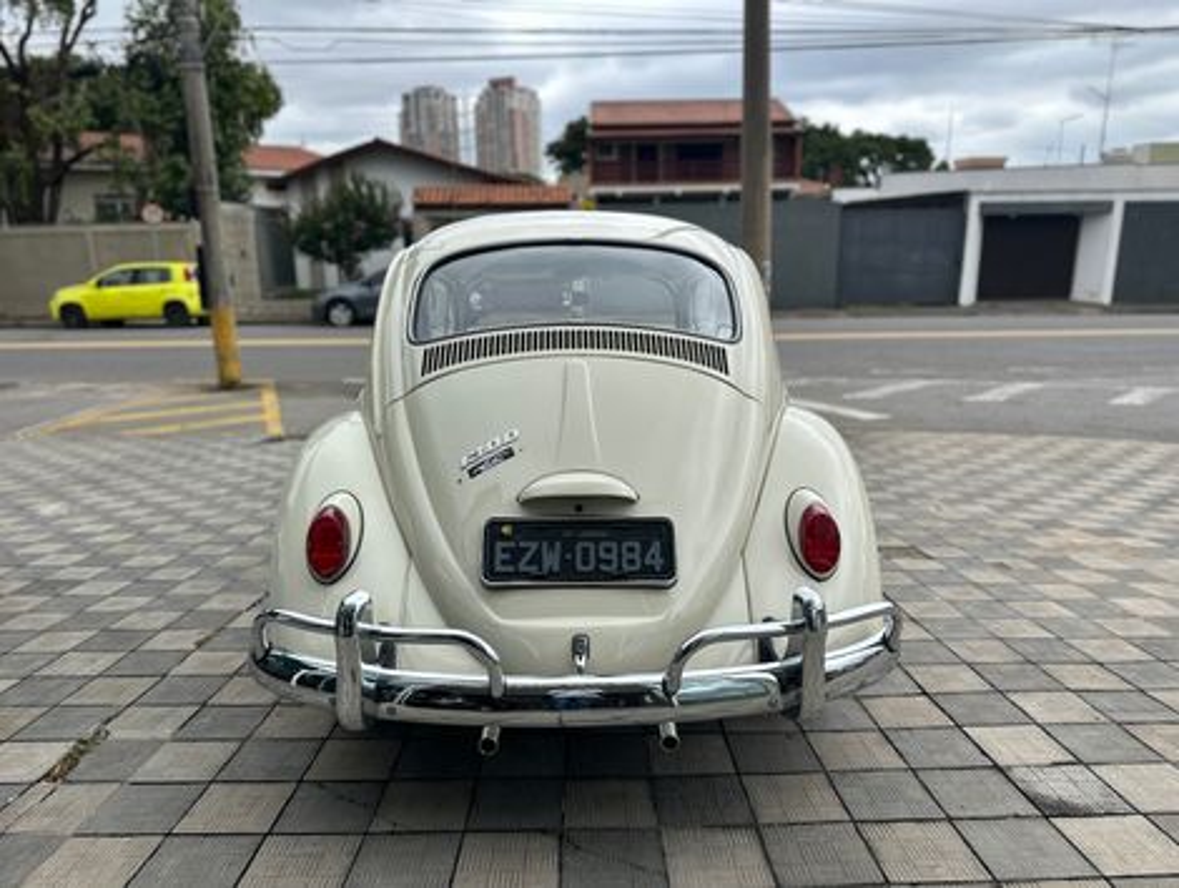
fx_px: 819
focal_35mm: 24
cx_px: 590
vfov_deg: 56.9
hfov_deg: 71.5
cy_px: 444
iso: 80
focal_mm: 6.86
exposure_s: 1/2660
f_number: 1.78
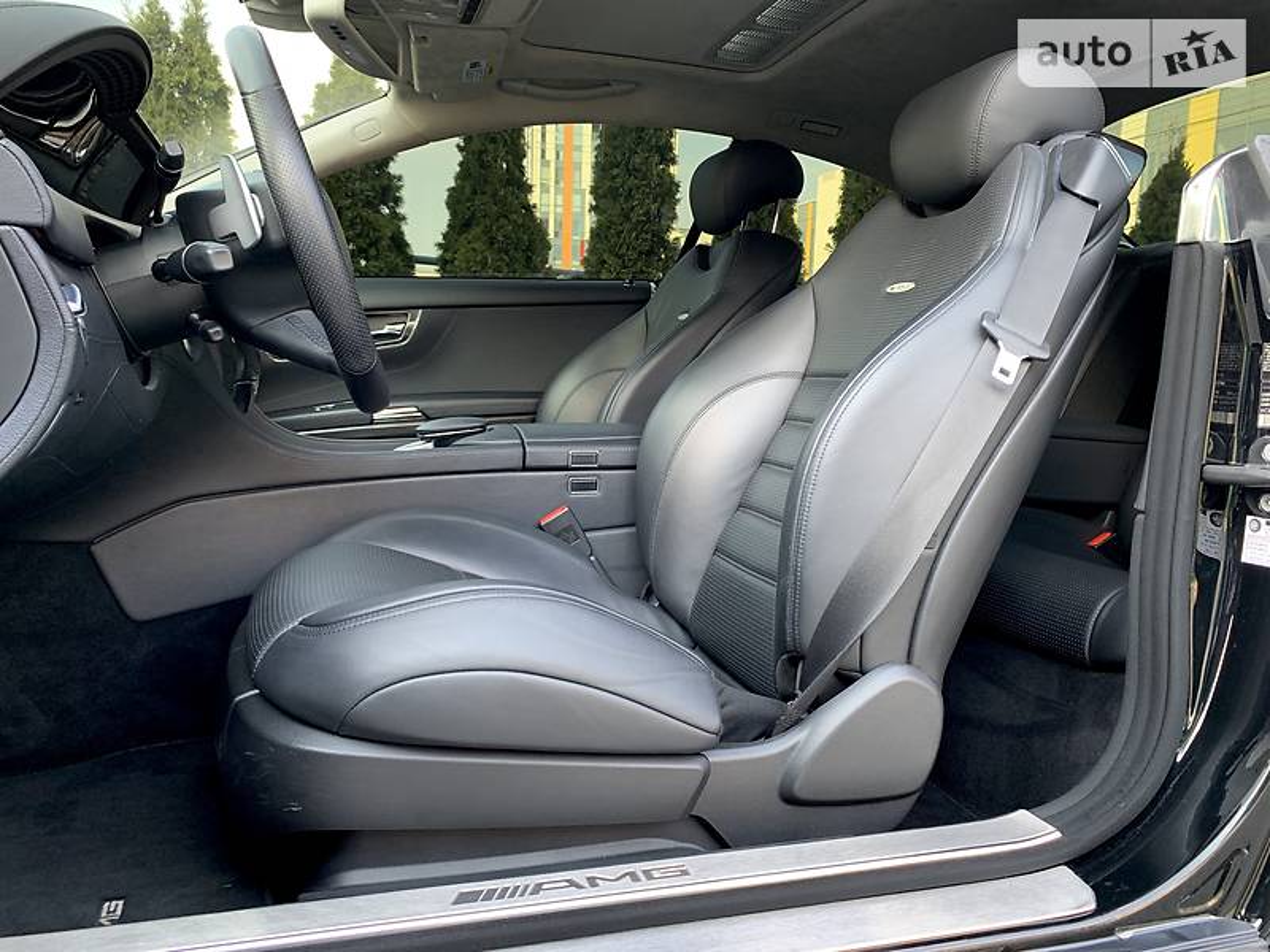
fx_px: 954
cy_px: 476
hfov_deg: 67.3
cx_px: 635
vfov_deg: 53.1
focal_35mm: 26
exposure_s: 1/121
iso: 80
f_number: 1.8
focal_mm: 4.2
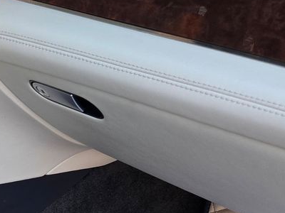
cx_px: -204
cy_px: 295
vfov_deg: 15.2
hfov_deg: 17.8
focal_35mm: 92
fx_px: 757
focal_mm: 5.4
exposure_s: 1/180
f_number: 1.8
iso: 160
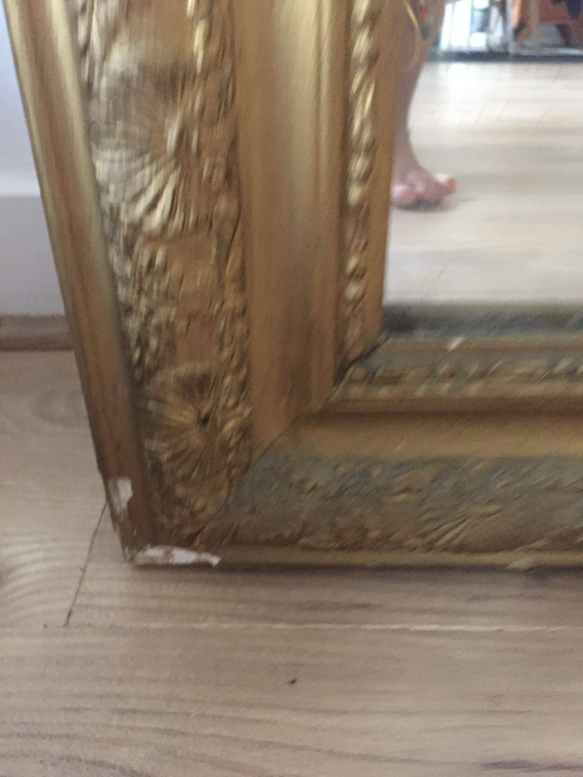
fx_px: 651
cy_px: 388
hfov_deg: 48.2
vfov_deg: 61.7
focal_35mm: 29
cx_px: 292
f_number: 2.2
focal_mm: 4.15
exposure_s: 1/17
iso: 320
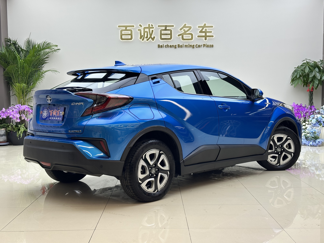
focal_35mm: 48
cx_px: 162
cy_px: 122
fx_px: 449
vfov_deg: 30.3
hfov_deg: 39.7
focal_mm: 6.86
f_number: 1.78
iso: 64
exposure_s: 1/157
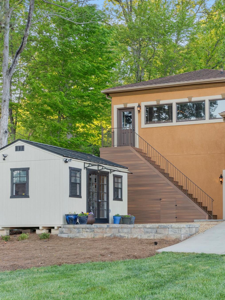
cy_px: 150
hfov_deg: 24.7
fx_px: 503
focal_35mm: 58
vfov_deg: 33.2
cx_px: 188
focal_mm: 40
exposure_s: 1/13
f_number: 10
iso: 200
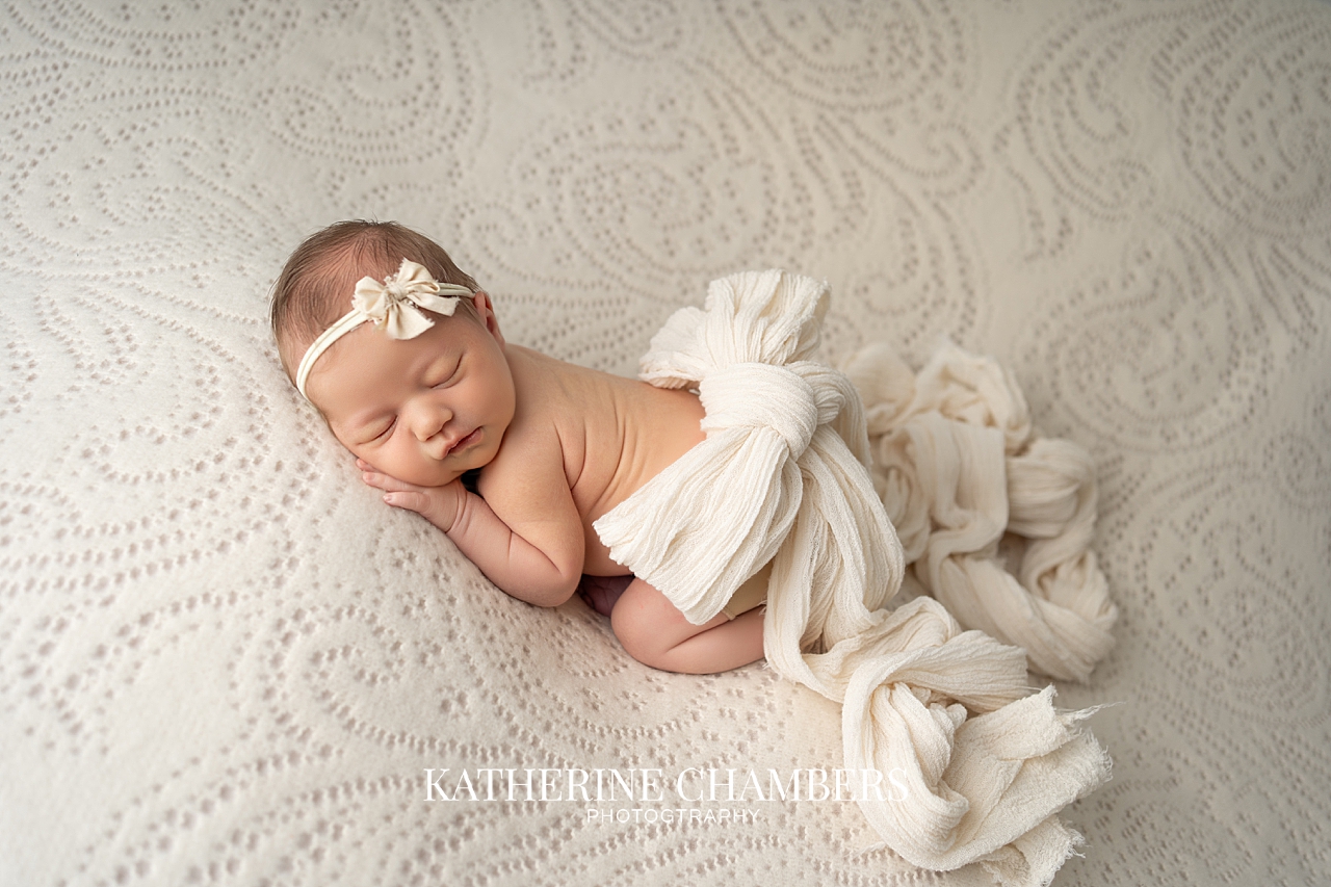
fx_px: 1294
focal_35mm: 35
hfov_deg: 54.4
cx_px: 666
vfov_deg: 37.8
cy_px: 444
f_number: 2.8
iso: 80
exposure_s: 1/160
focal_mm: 35
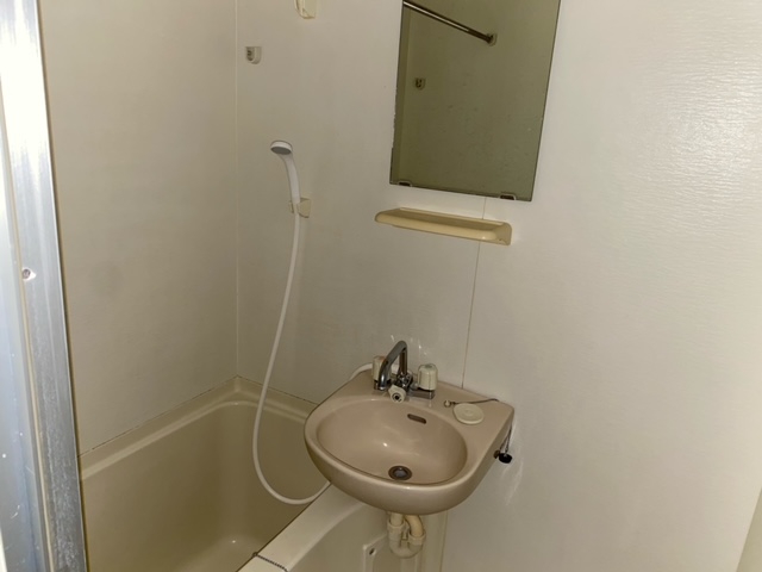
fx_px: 572
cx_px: 381
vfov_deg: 53.1
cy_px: 286
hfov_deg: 67.3
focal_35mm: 26
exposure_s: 1/22
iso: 50
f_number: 1.8
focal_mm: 4.25
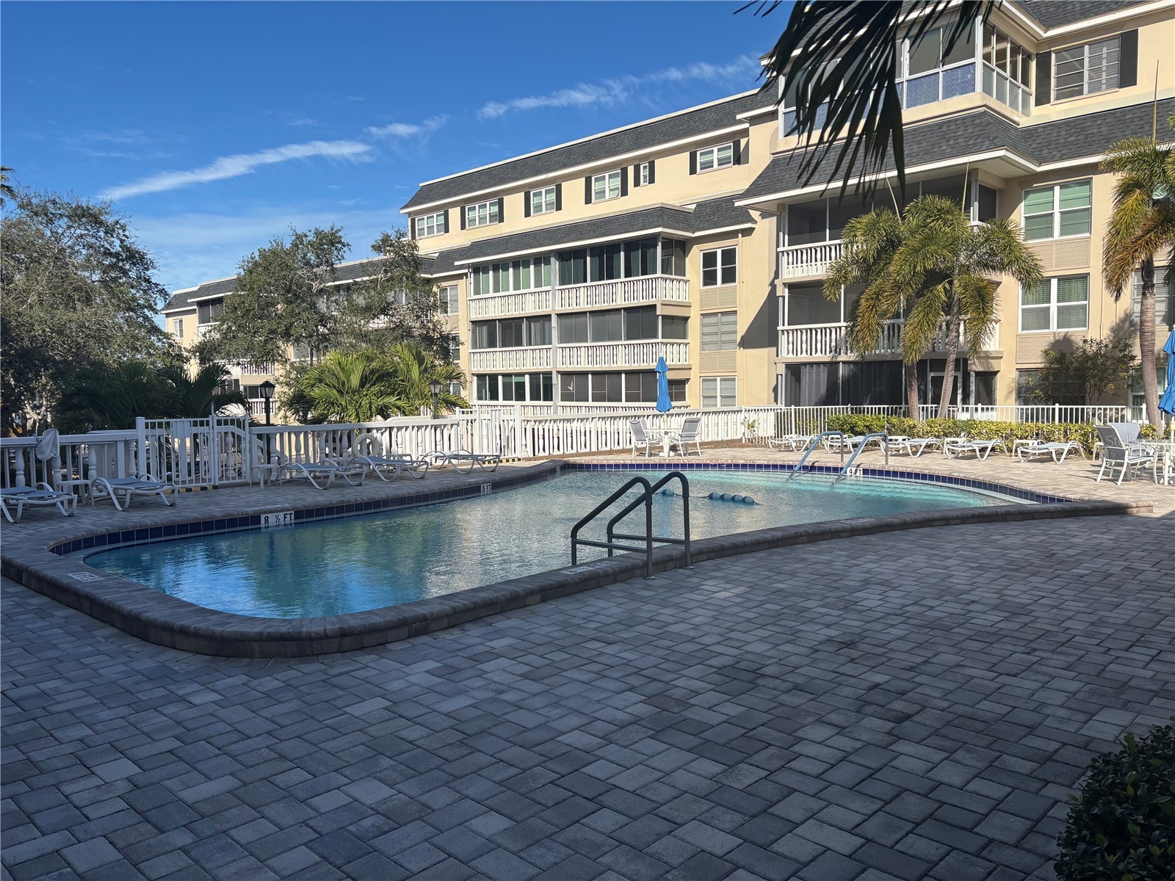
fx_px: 883
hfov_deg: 67.3
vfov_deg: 53.1
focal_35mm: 26
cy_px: 440
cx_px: 588
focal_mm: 5.96
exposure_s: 1/4082
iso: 50
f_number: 1.6
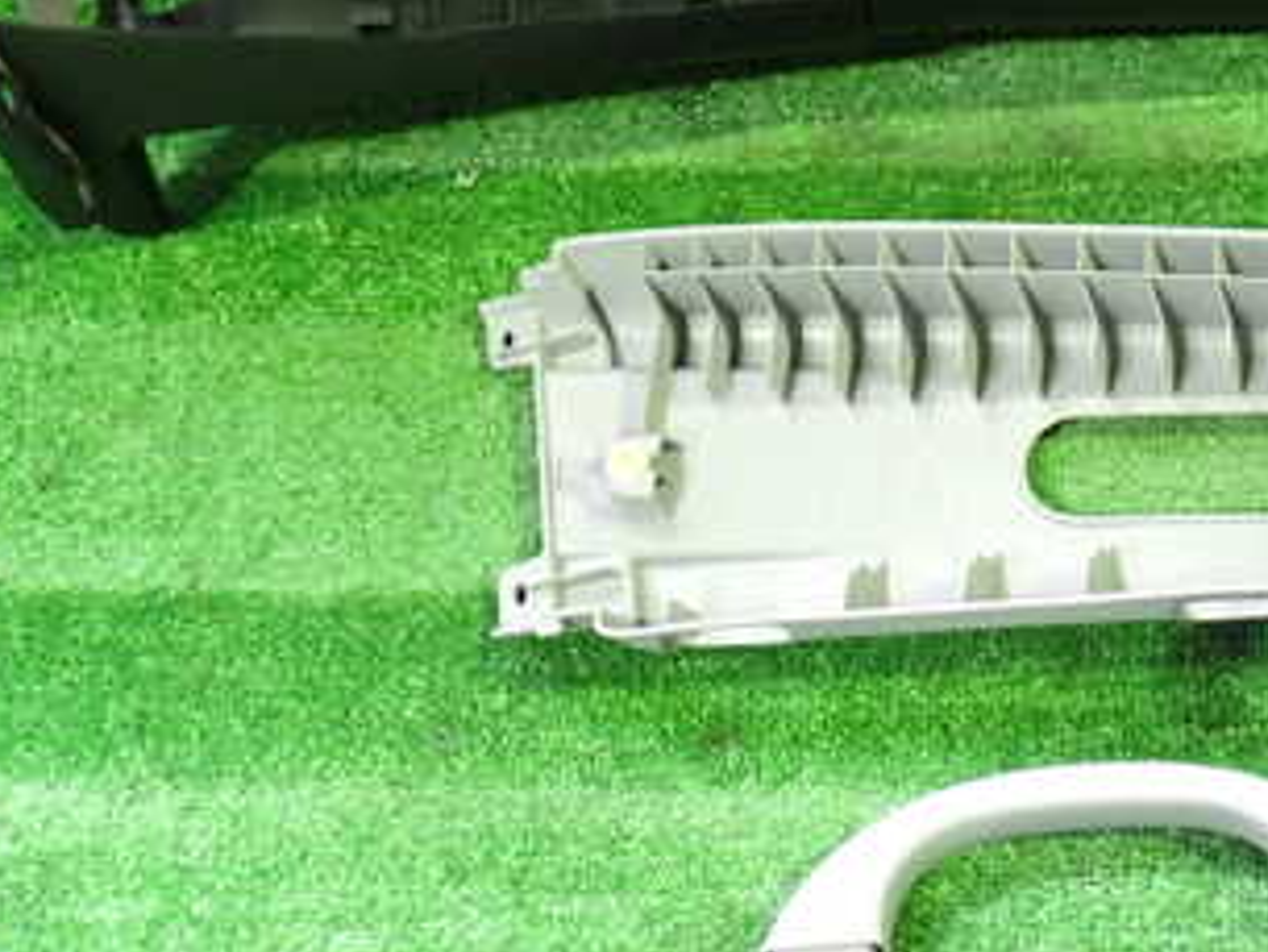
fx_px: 2162
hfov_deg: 32.2
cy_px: 162
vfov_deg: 24.4
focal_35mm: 59
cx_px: 927
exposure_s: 1/30
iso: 640
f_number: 2.3
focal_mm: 5.4
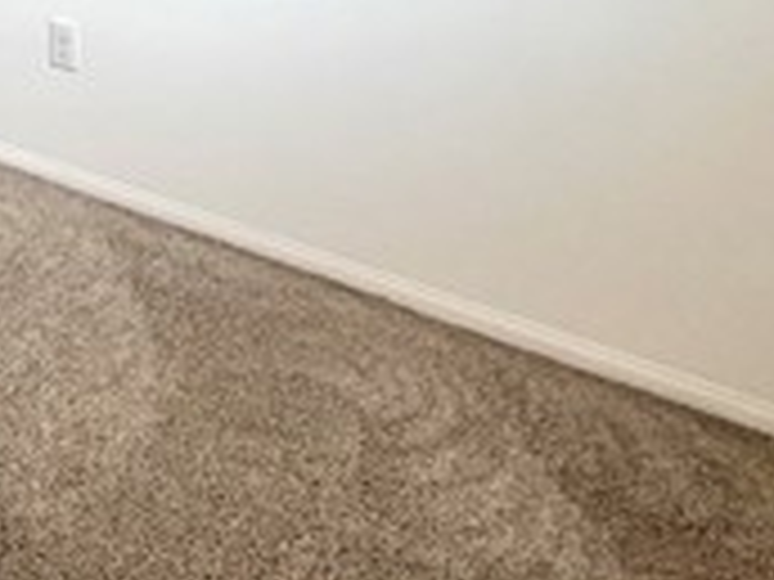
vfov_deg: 21.6
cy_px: -373
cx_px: -230
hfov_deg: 29.6
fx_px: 1163
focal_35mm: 52
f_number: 2.2
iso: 160
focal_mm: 2.22
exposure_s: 1/60
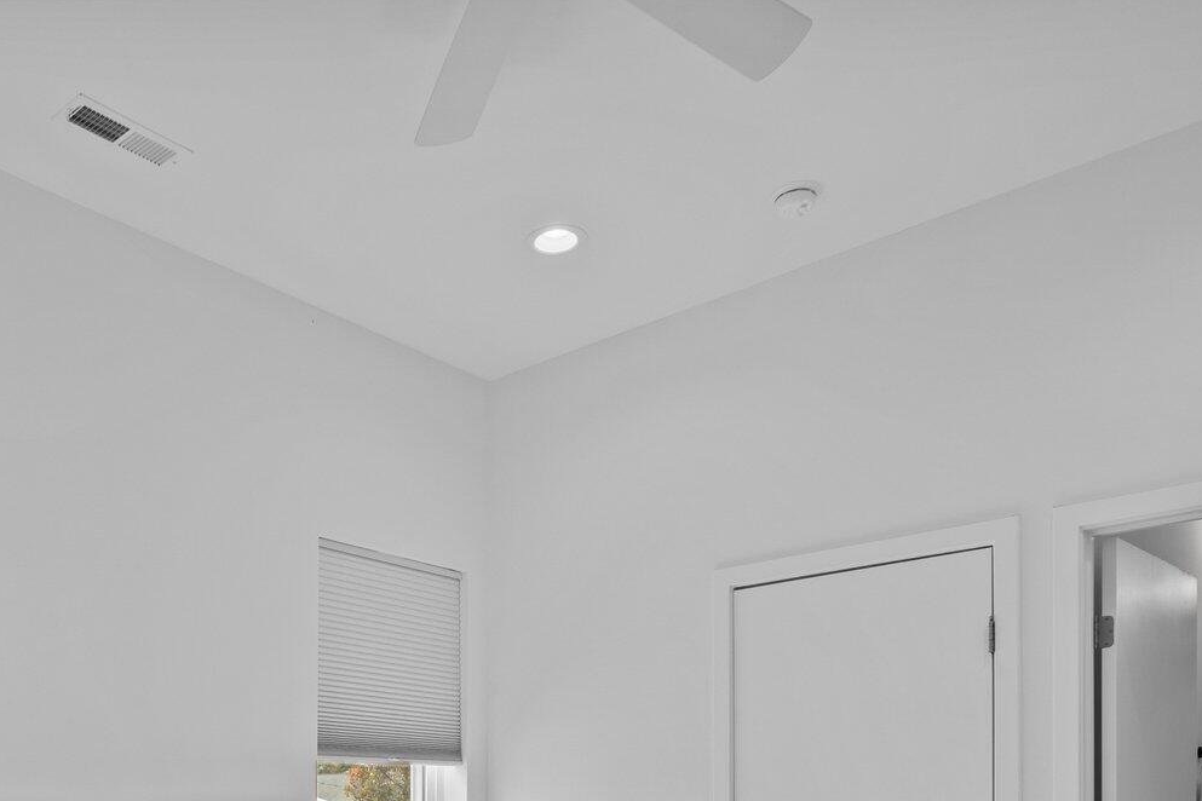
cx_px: 356
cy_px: 823
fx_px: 1102
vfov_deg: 35.6
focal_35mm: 33
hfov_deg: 55.4
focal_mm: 16
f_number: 4
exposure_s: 1/30
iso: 320
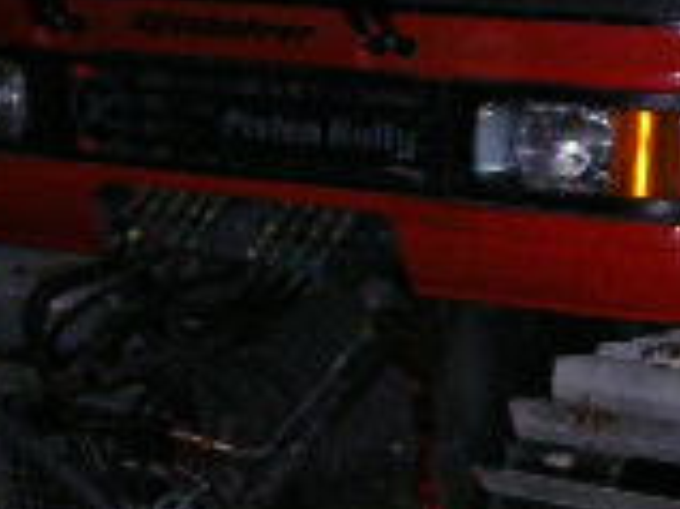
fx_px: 3003
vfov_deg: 9.7
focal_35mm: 153
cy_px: 436
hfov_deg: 12.7
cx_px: 693
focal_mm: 5.8
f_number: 2.8
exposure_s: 1/60.1
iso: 200
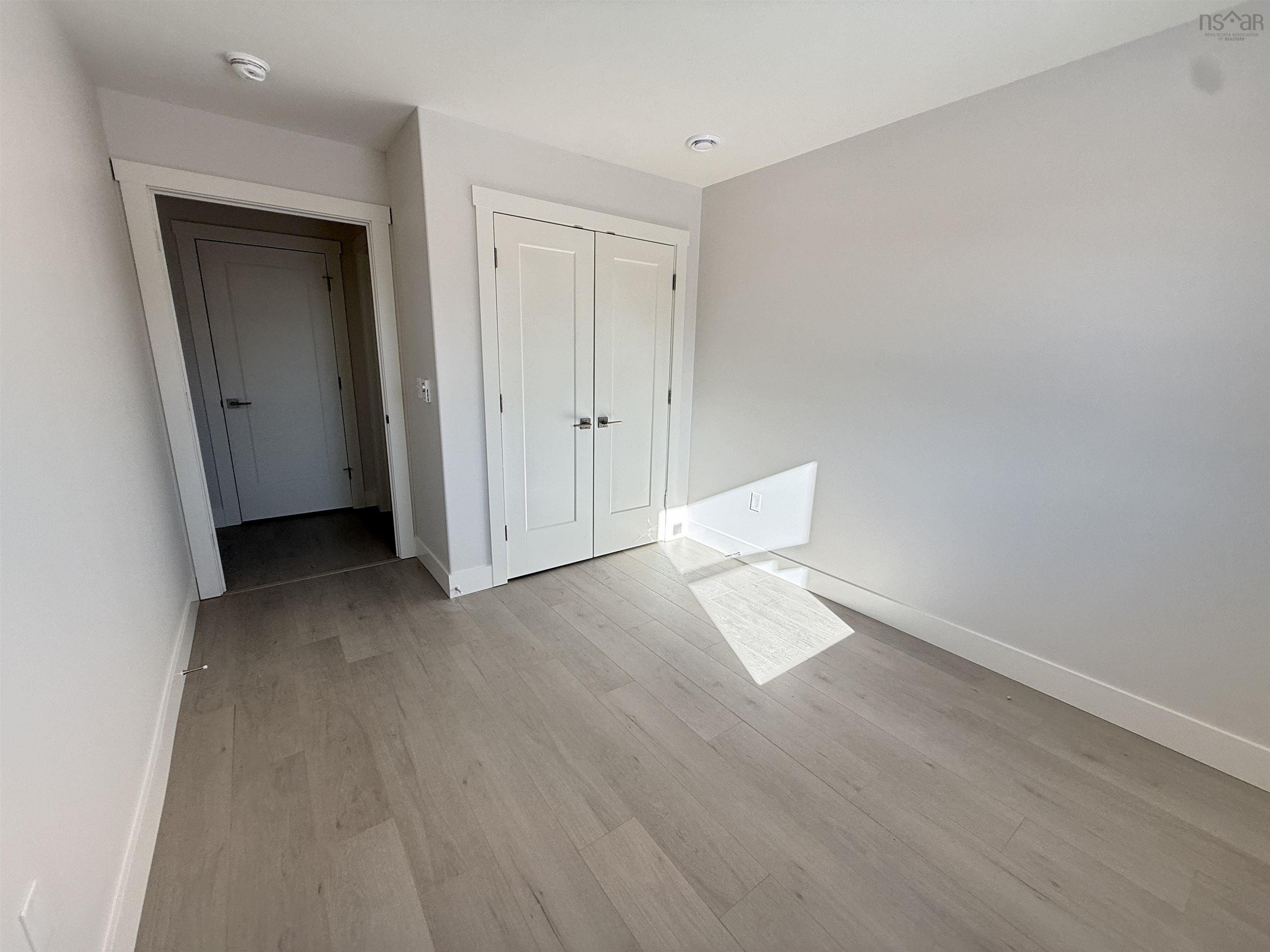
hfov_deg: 102.1
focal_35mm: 14
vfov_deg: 85.7
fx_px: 514
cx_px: 635
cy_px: 476
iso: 50
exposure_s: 1/255
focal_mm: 2.22
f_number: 2.2
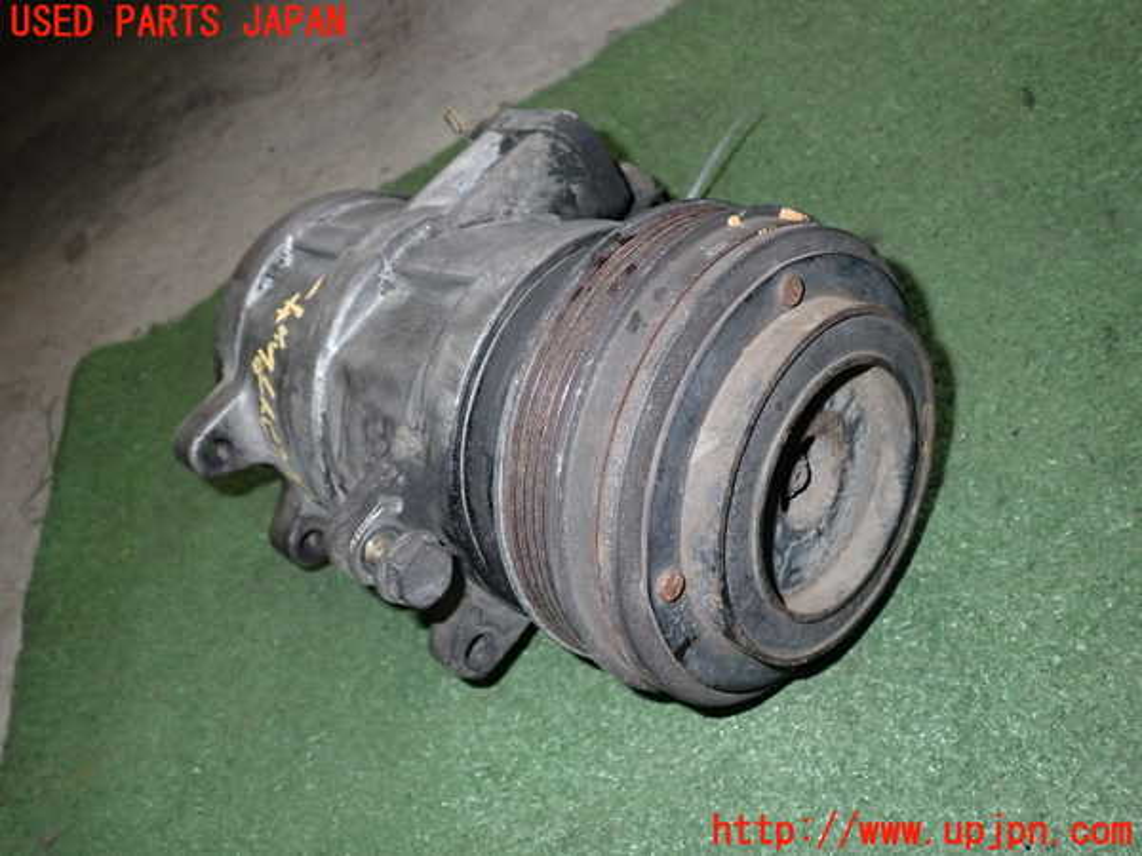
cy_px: 428
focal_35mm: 30
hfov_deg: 60.0
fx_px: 990
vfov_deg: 46.8
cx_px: 571
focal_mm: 5.4
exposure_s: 1/30
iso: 400
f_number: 6.3
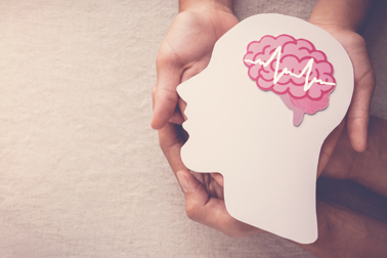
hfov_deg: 48.5
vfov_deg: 33.4
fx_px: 430
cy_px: 130
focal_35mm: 40
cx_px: 200
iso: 320
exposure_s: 1/250
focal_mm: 24
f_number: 4.5
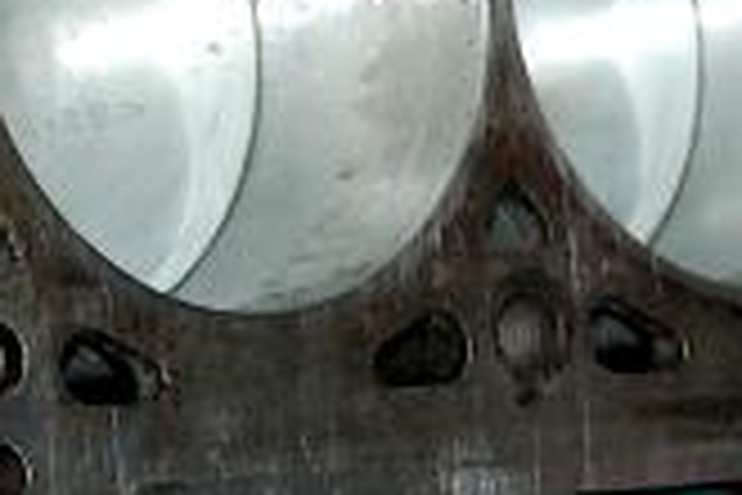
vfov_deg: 4.6
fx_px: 6142
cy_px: 457
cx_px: -684
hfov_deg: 6.7
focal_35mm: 298
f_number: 5.6
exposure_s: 1/125
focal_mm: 32
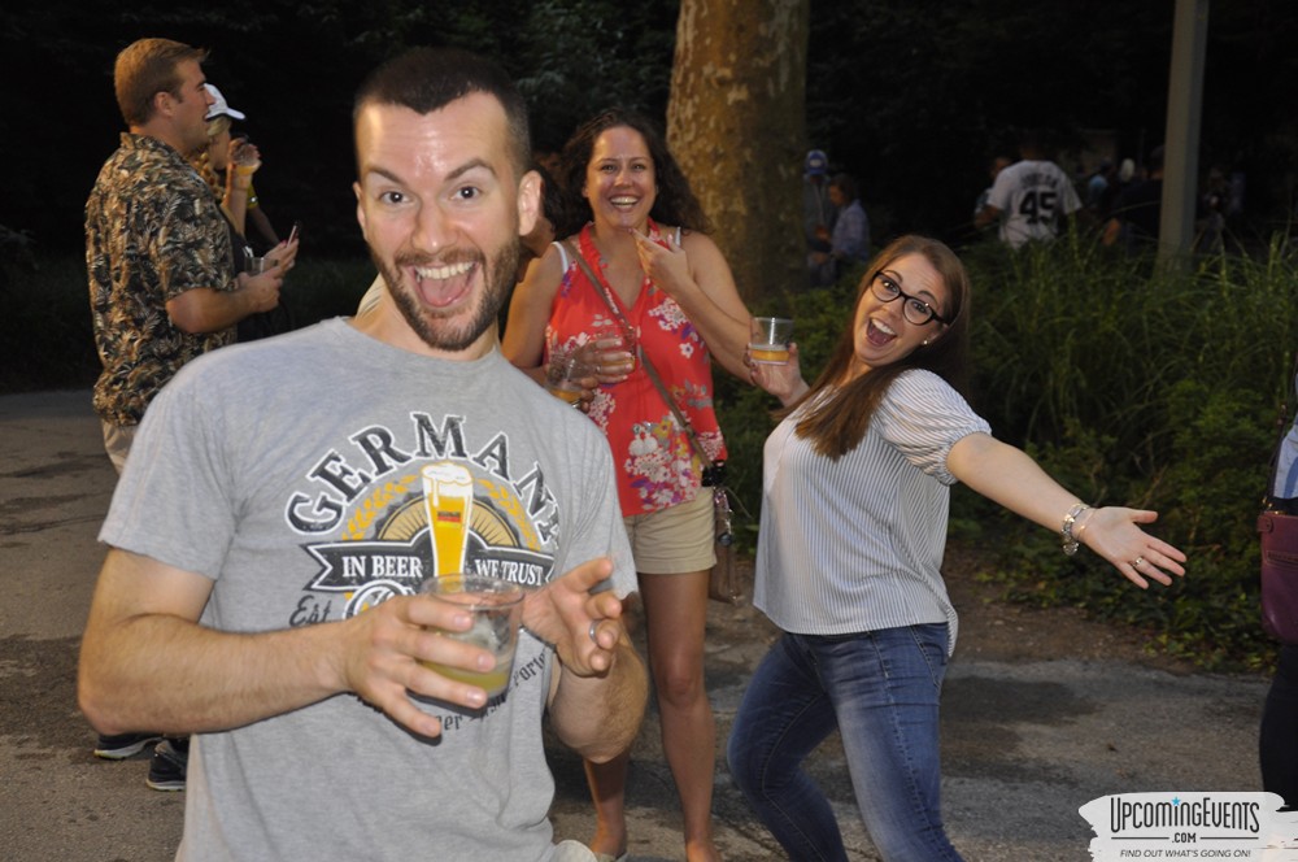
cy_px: 431
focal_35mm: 52
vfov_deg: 25.7
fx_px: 1890
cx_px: 649
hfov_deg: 37.9
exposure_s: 1/60
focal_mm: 35
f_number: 4.5
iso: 400
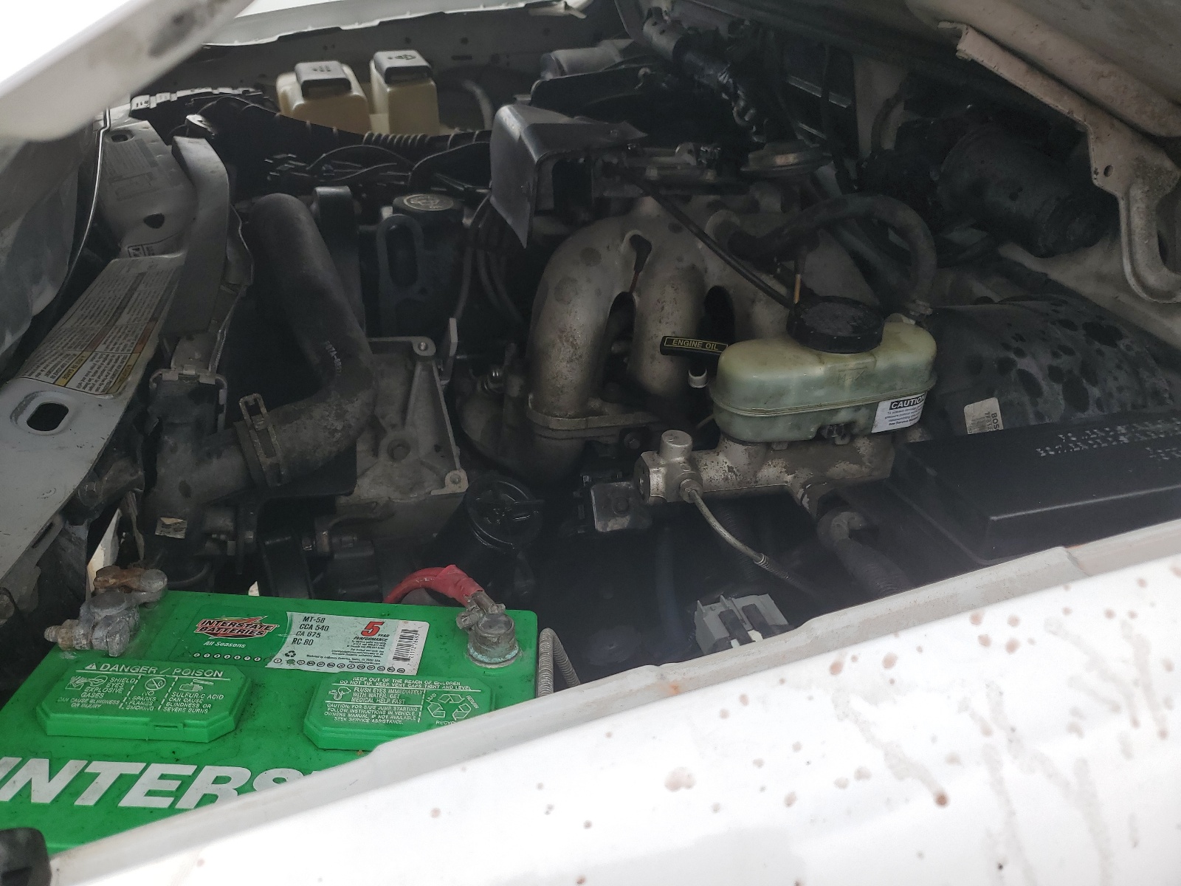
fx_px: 887
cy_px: 443
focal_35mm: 26
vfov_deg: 53.1
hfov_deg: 67.3
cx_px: 590
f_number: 1.5
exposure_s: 1/1250
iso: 50
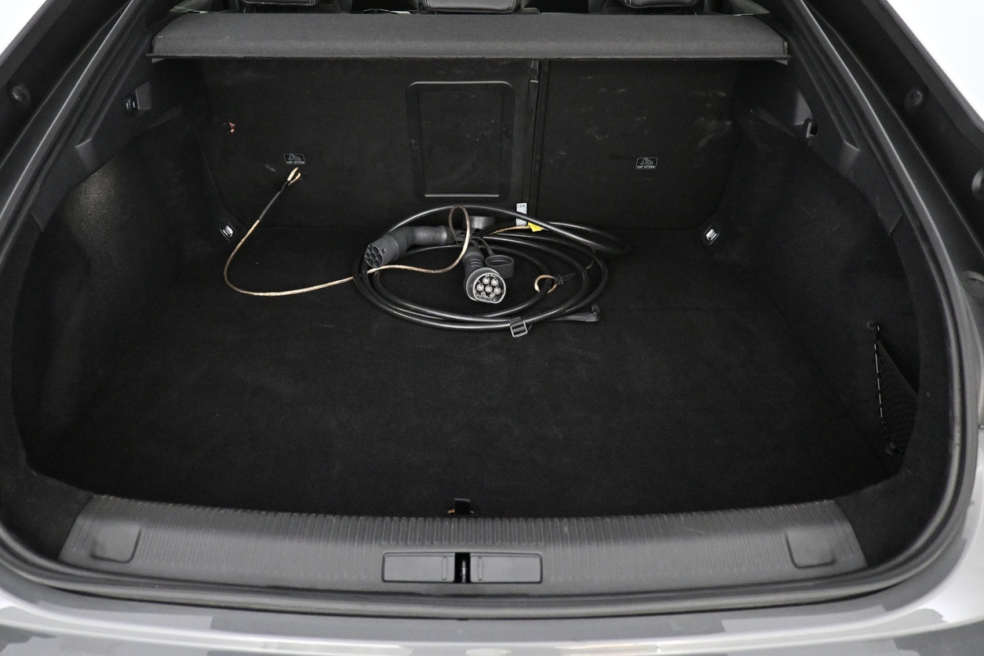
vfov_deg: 42.1
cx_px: 475
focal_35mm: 31
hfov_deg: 60.3
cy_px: 264
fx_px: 847
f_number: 3.5
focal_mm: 16
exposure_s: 1/50
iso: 4000
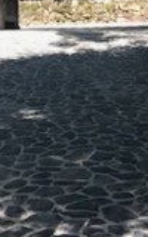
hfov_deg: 11.8
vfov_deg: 17.8
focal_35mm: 111
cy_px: -49
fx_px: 716
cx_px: 71
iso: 20
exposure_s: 1/679
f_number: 1.8
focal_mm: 3.99
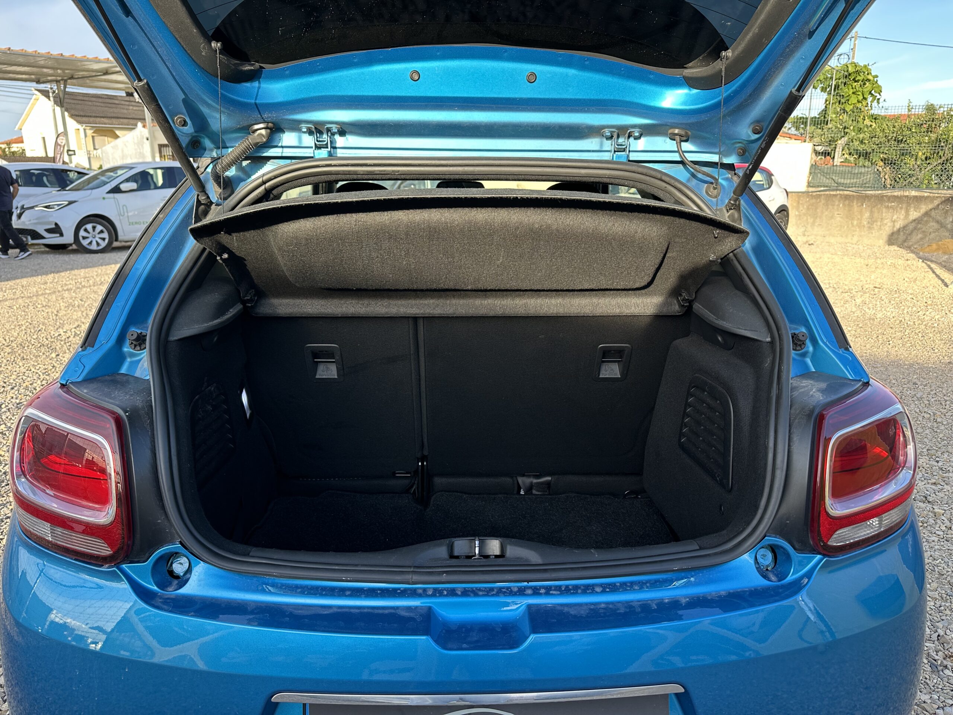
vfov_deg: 56.8
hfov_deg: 71.6
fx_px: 661
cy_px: 358
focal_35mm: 24
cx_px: 476
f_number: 1.78
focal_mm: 6.86
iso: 80
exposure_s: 1/392
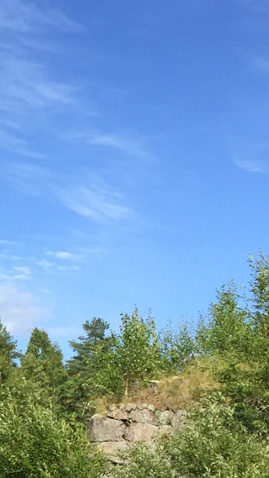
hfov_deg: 10.3
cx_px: -374
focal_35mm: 102
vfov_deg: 20.0
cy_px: 530
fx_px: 1293
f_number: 2.2
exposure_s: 1/1276
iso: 32
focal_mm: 4.15
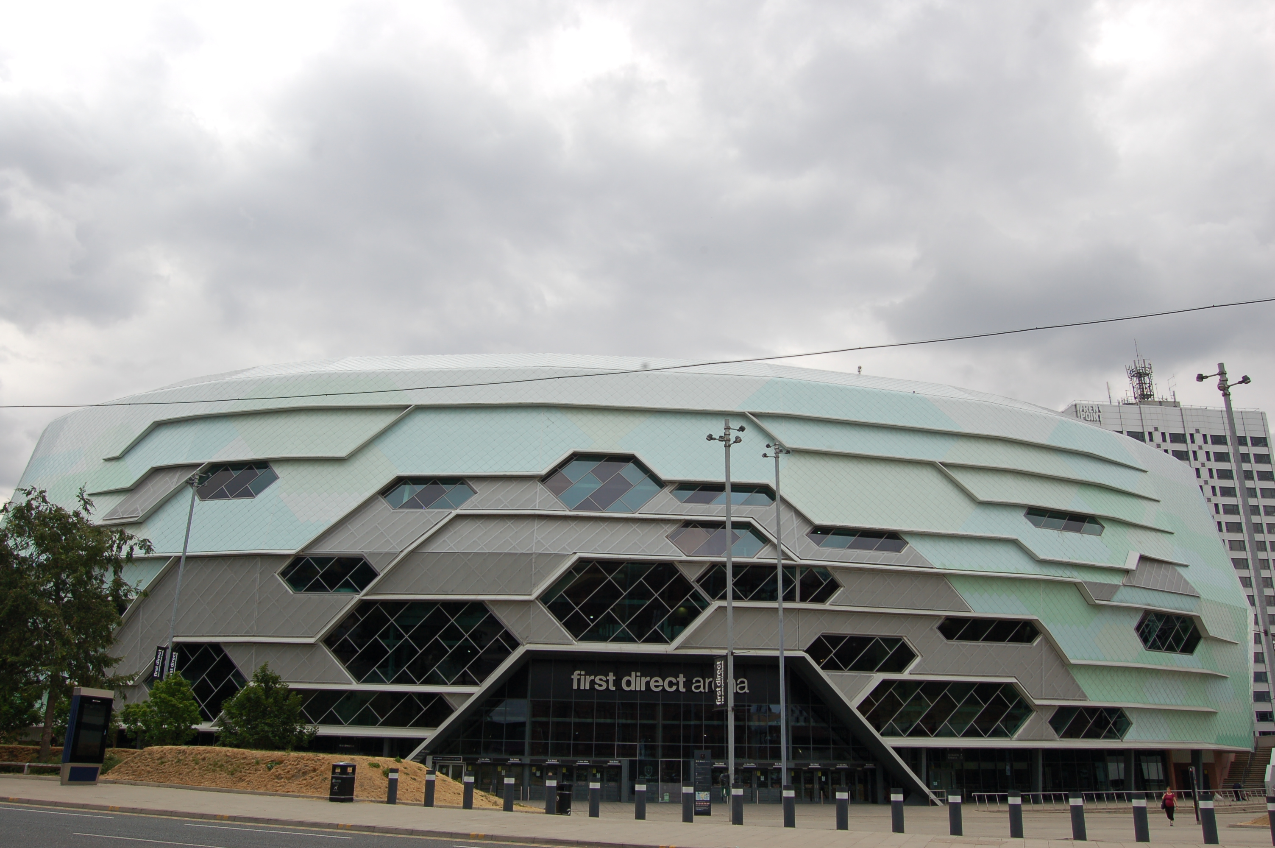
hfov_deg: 67.4
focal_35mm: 27
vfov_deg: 47.8
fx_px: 955
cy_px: 424
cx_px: 638
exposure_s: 1/250
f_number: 8
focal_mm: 18
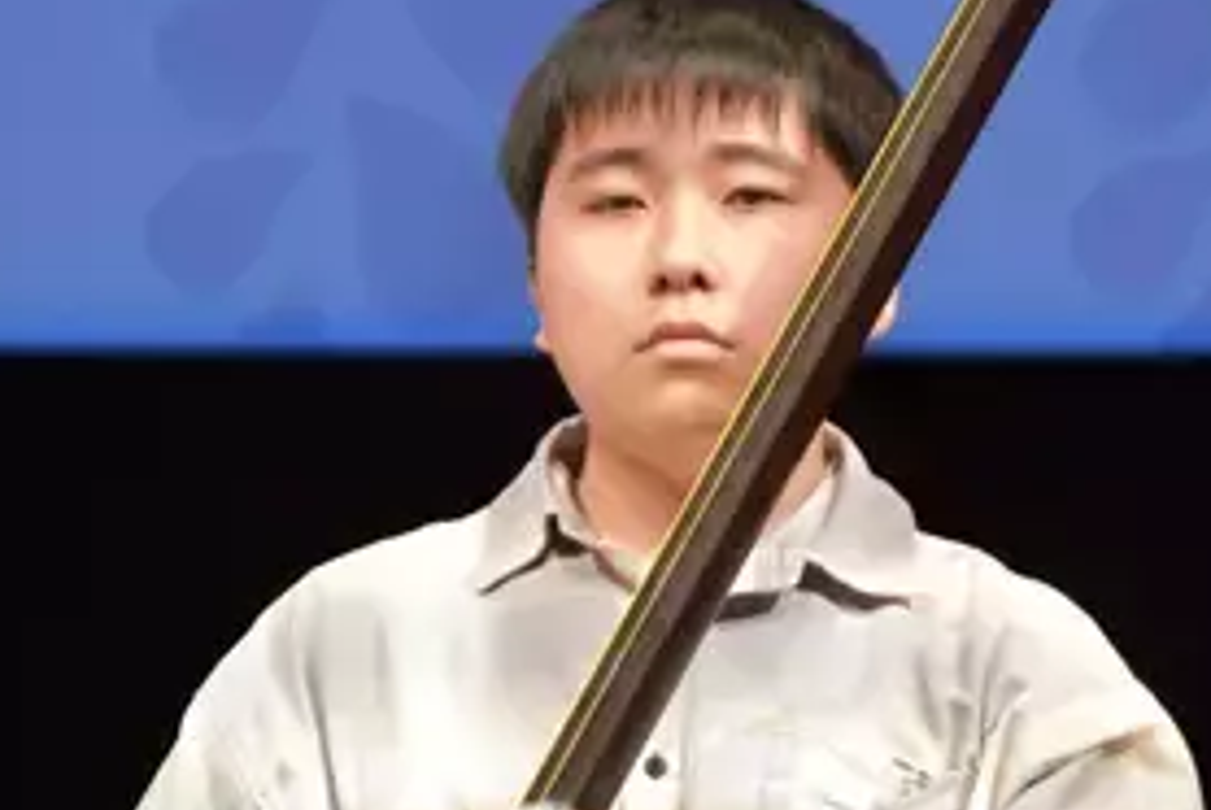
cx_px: 701
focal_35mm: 437
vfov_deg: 3.2
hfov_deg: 4.7
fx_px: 14718
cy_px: 586
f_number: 4.8
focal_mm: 135
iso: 1000
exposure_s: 1/60
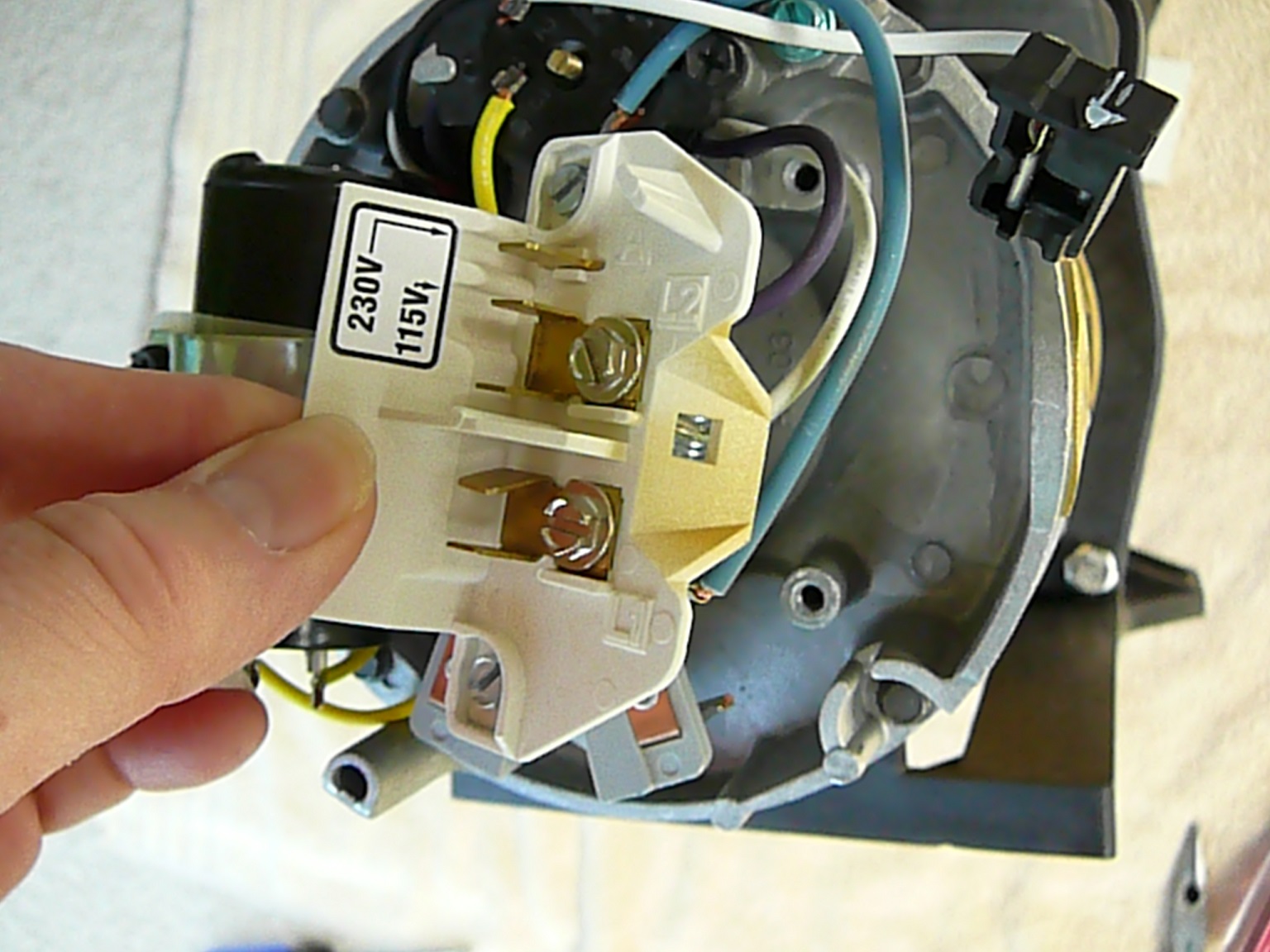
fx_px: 1284
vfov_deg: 40.7
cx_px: 635
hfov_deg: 52.6
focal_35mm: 35
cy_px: 476
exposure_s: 1/800
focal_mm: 5.2
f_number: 2.8
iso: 800
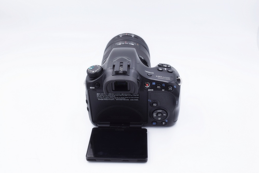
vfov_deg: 34.3
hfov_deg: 49.5
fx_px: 281
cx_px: 130
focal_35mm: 39
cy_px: 86
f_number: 8
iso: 400
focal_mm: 26
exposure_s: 1/160
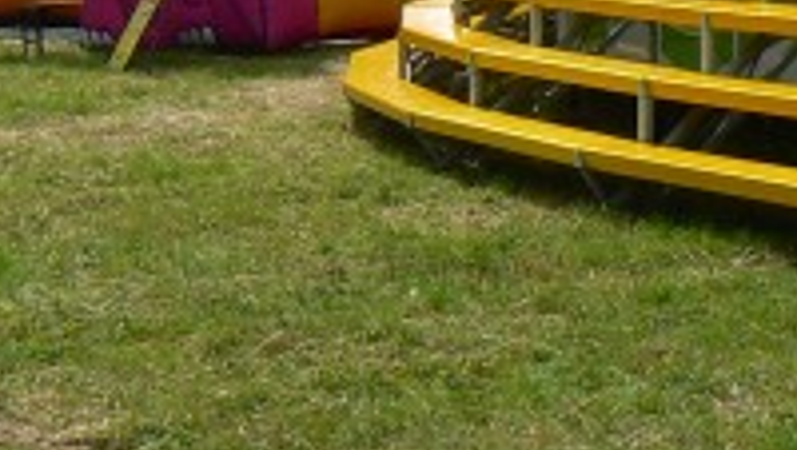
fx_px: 2073
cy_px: -257
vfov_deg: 11.8
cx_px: -24
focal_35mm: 98
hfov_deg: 20.9
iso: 80
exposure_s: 1/400
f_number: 7.1
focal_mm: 6
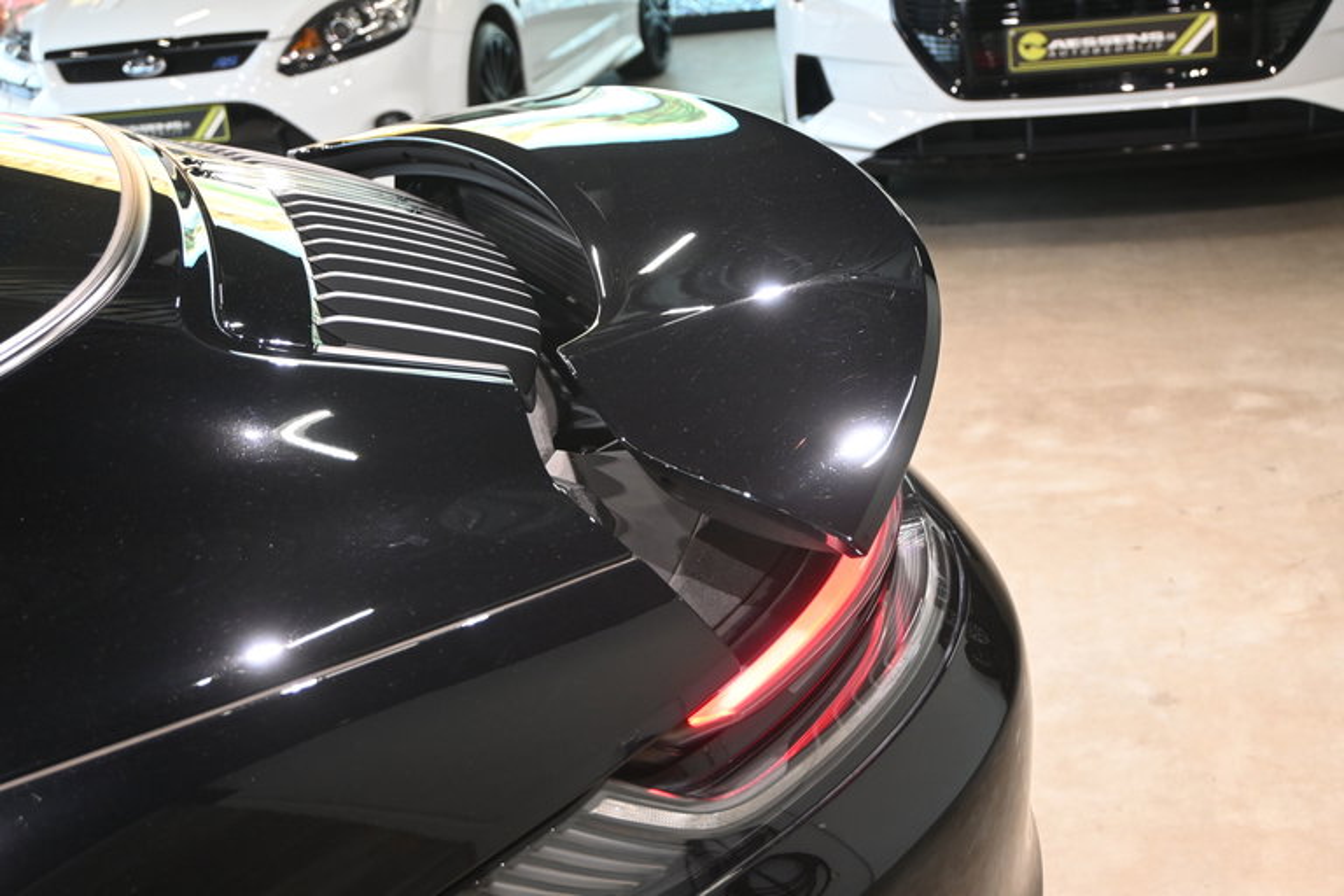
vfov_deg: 32.4
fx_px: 1540
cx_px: 672
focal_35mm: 41
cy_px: 448
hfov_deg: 47.2
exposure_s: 1/40
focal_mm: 27.5
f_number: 4.5
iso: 800
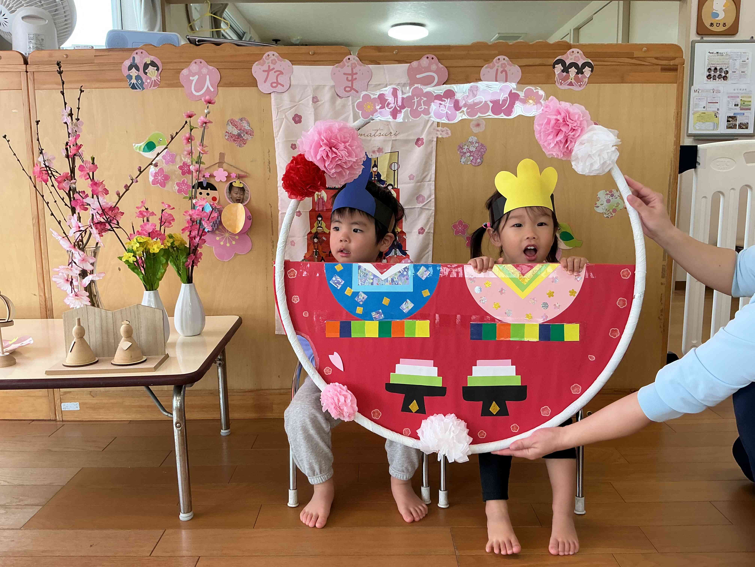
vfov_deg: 48.2
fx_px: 633
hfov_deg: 61.7
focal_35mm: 29
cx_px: 378
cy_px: 284
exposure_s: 1/120
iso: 64
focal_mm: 3
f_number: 1.8
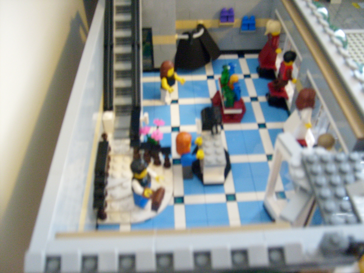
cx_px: 182
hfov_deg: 52.6
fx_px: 368
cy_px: 136
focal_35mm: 35
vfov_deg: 40.7
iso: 200
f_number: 2.8
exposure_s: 1/3
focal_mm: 5.8
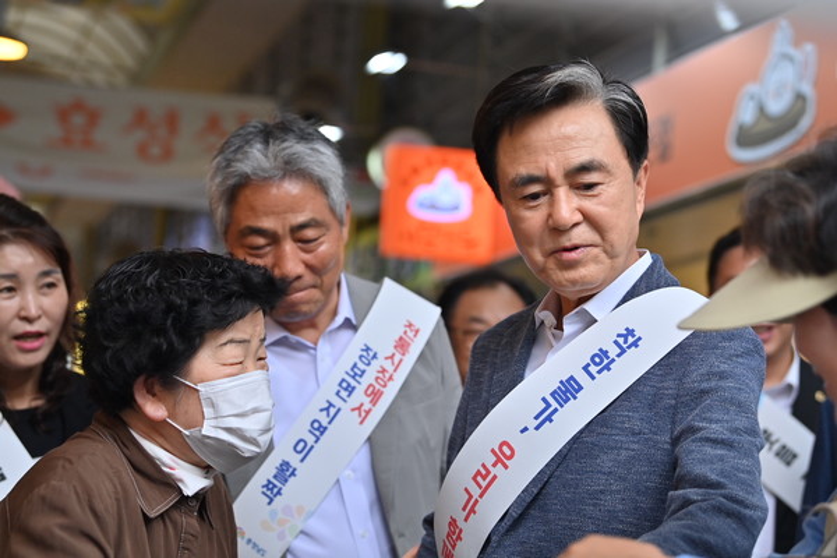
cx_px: 418
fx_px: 1860
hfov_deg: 25.4
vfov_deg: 17.1
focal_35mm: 80
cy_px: 279
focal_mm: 80
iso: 640
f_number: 4
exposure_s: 1/250
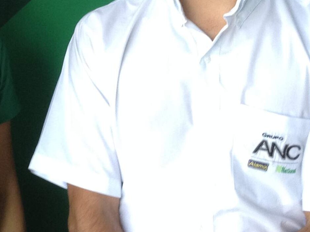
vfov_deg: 16.0
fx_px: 806
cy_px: -22
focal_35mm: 90
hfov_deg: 20.6
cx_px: -43
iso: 64
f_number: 2.4
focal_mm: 3.3
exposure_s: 1/24
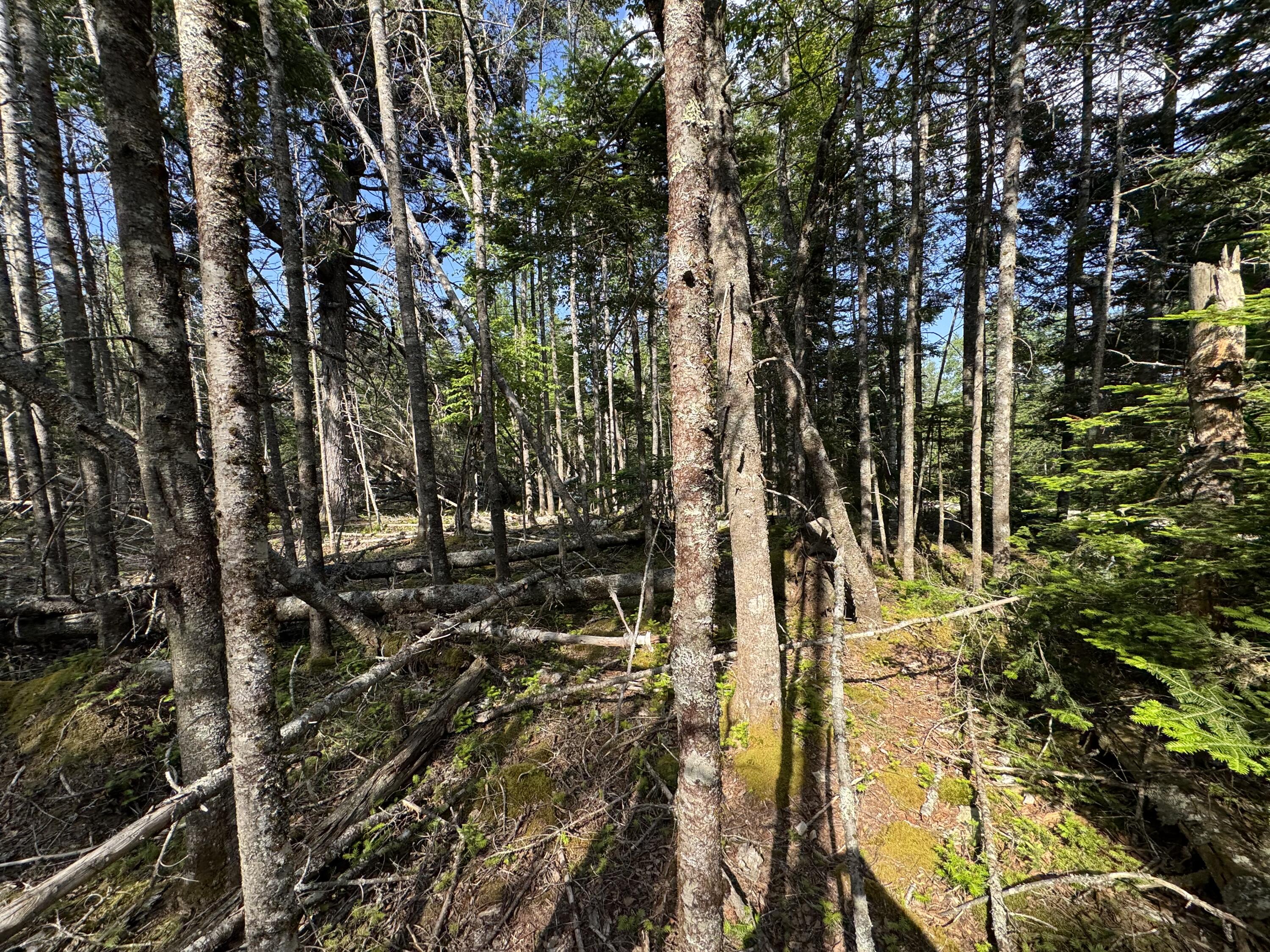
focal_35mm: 14
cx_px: 635
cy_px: 476
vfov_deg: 85.7
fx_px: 514
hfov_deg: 102.1
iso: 40
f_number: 2.2
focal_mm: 2.22
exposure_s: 1/433
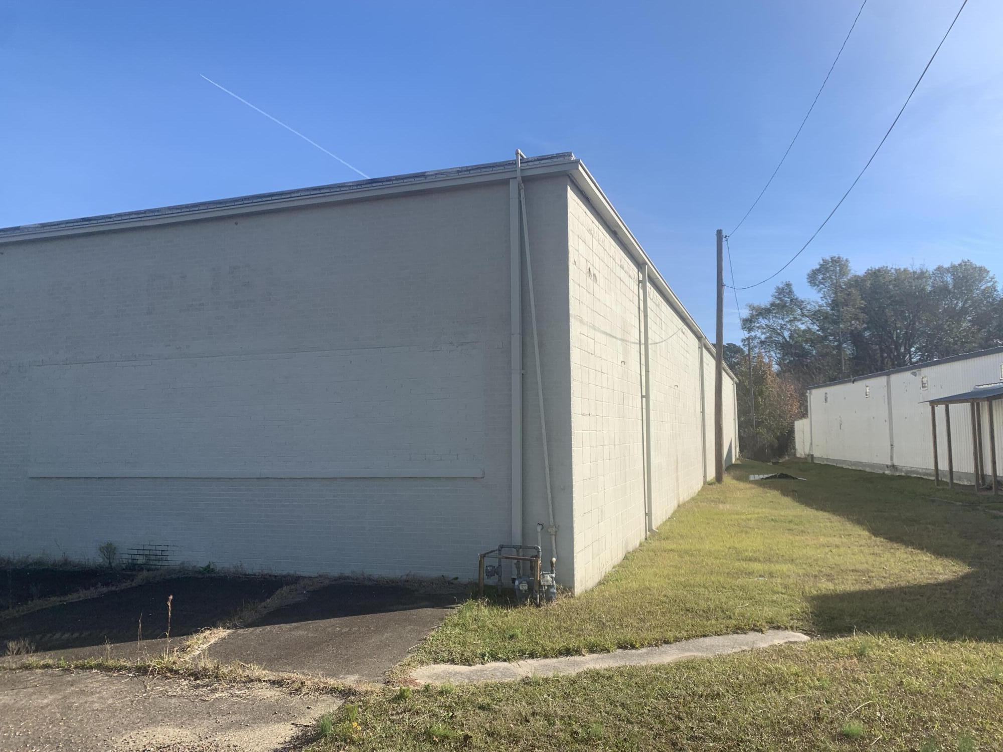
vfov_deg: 53.1
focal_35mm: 26
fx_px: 753
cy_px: 376
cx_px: 502
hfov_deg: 67.3
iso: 25
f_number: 1.8
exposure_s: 1/2114
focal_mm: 4.25
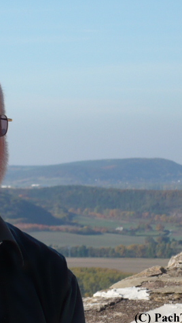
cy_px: 161
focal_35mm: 211
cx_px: -5
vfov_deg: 10.2
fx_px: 1809
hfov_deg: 5.7
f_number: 5
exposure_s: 1/500
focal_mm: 17.4
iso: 100
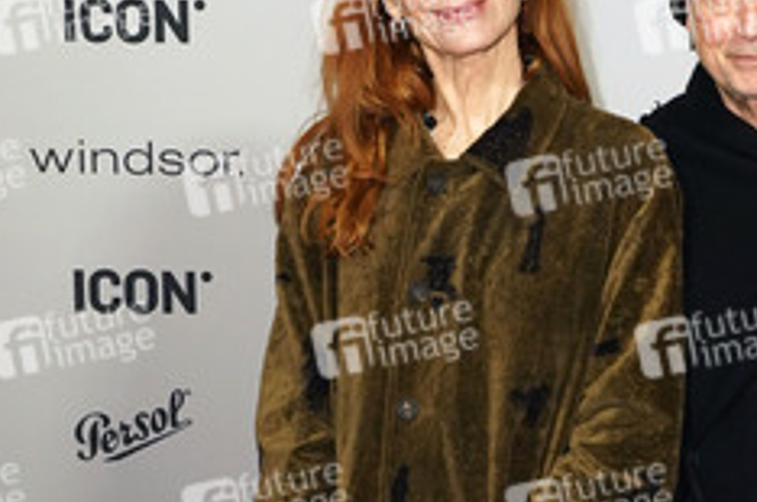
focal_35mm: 83
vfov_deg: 16.4
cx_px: 632
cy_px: 259
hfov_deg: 24.0
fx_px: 1742
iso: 1600
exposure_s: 1/160
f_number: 5.6
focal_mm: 43
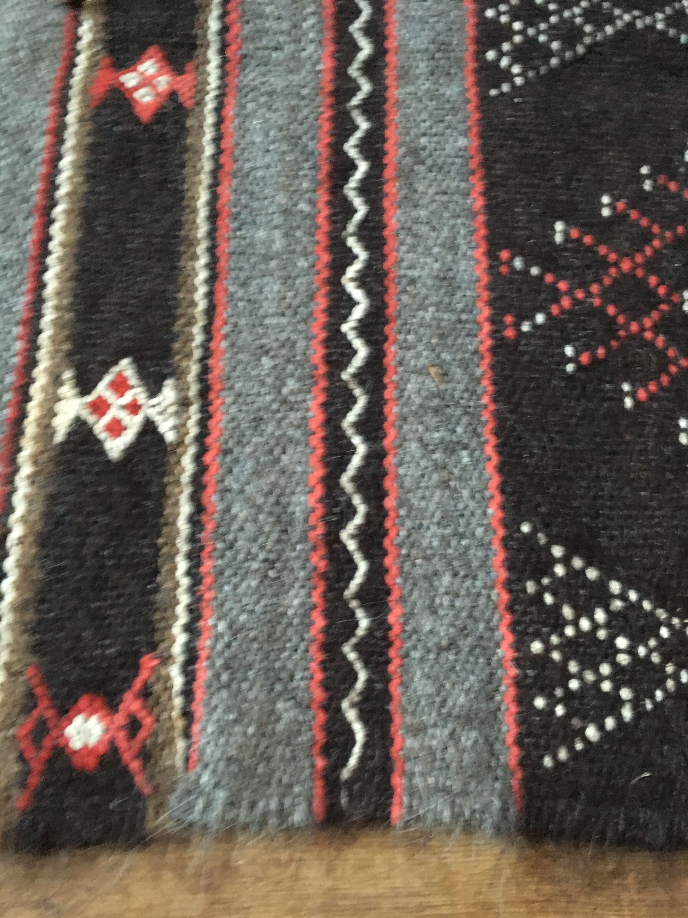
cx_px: 344
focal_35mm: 29
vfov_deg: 61.7
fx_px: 769
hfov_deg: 48.2
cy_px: 459
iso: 400
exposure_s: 1/17
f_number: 2.2
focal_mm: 4.15
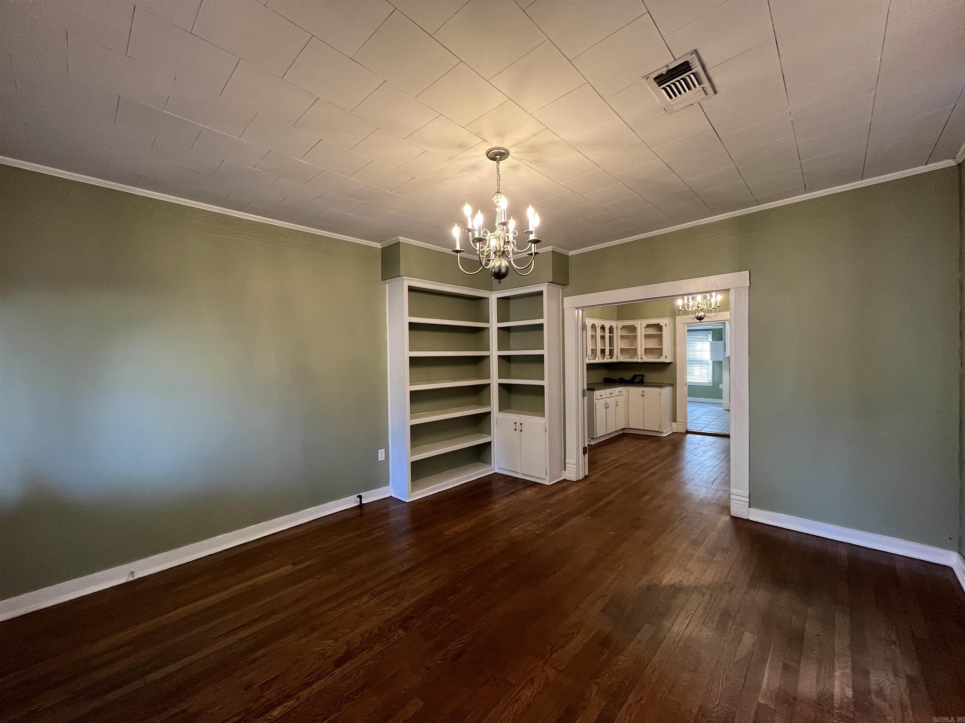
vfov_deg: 89.9
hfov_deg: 106.2
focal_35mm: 13
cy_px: 362
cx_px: 482
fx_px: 362
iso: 320
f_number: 1.8
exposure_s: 1/60
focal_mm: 1.57
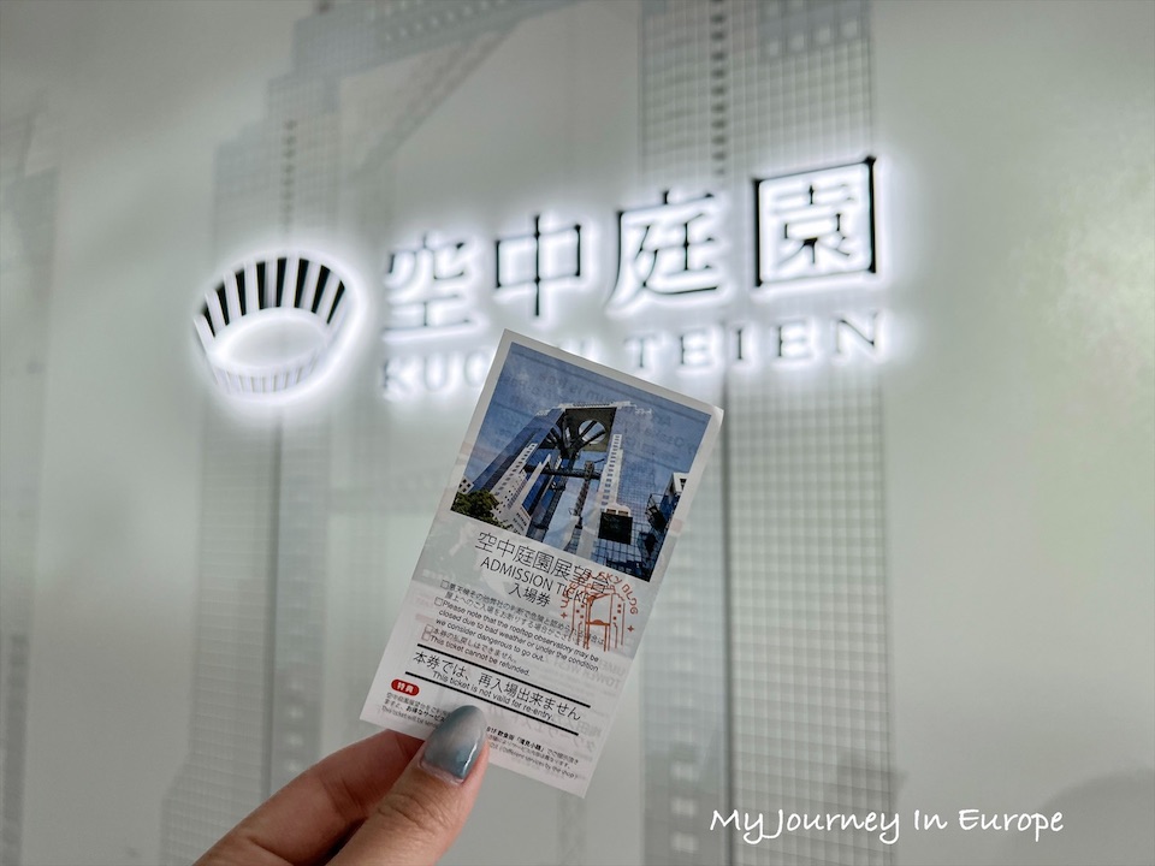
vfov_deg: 53.1
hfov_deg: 67.3
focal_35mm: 26
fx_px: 868
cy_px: 433
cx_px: 578
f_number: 1.5
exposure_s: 1/440
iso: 50
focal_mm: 5.7
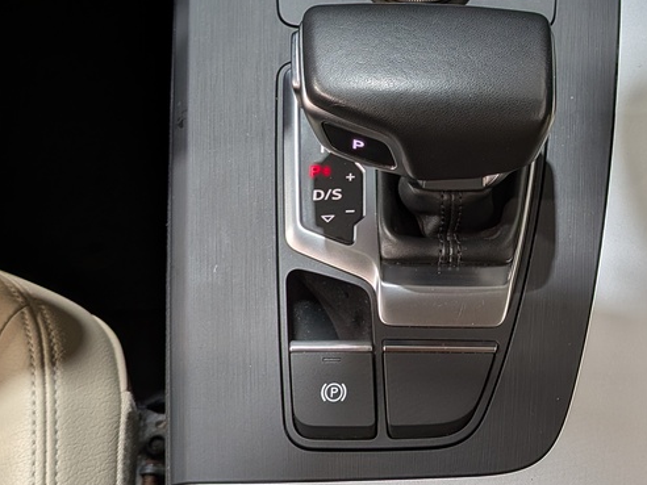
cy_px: 110
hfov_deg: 37.9
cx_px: 419
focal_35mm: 50
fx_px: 935
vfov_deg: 28.6
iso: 26
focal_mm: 4.53
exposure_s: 1/62.7
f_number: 1.7
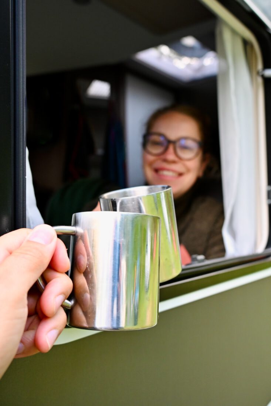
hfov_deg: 53.1
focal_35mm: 24
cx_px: 136
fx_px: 271
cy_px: 203
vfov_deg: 73.8
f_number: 4
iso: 800
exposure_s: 1/60
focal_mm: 24
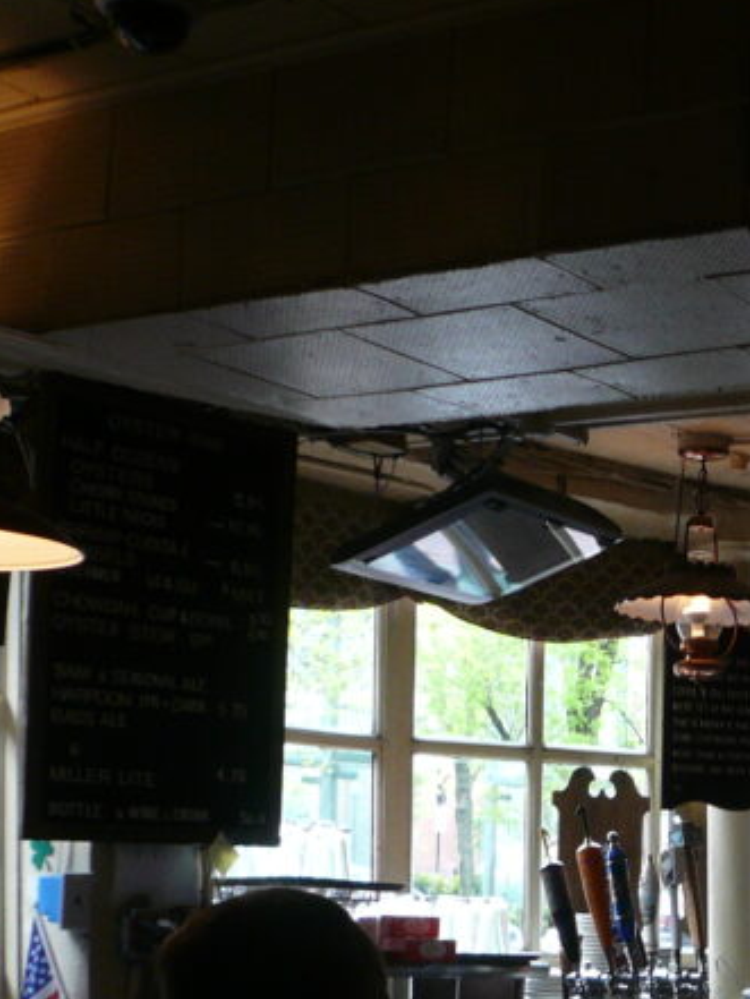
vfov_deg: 28.9
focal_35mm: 65
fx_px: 1877
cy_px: 854
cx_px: 1008
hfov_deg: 20.4
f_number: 2.8
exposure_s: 1/50
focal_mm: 4.6
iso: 100
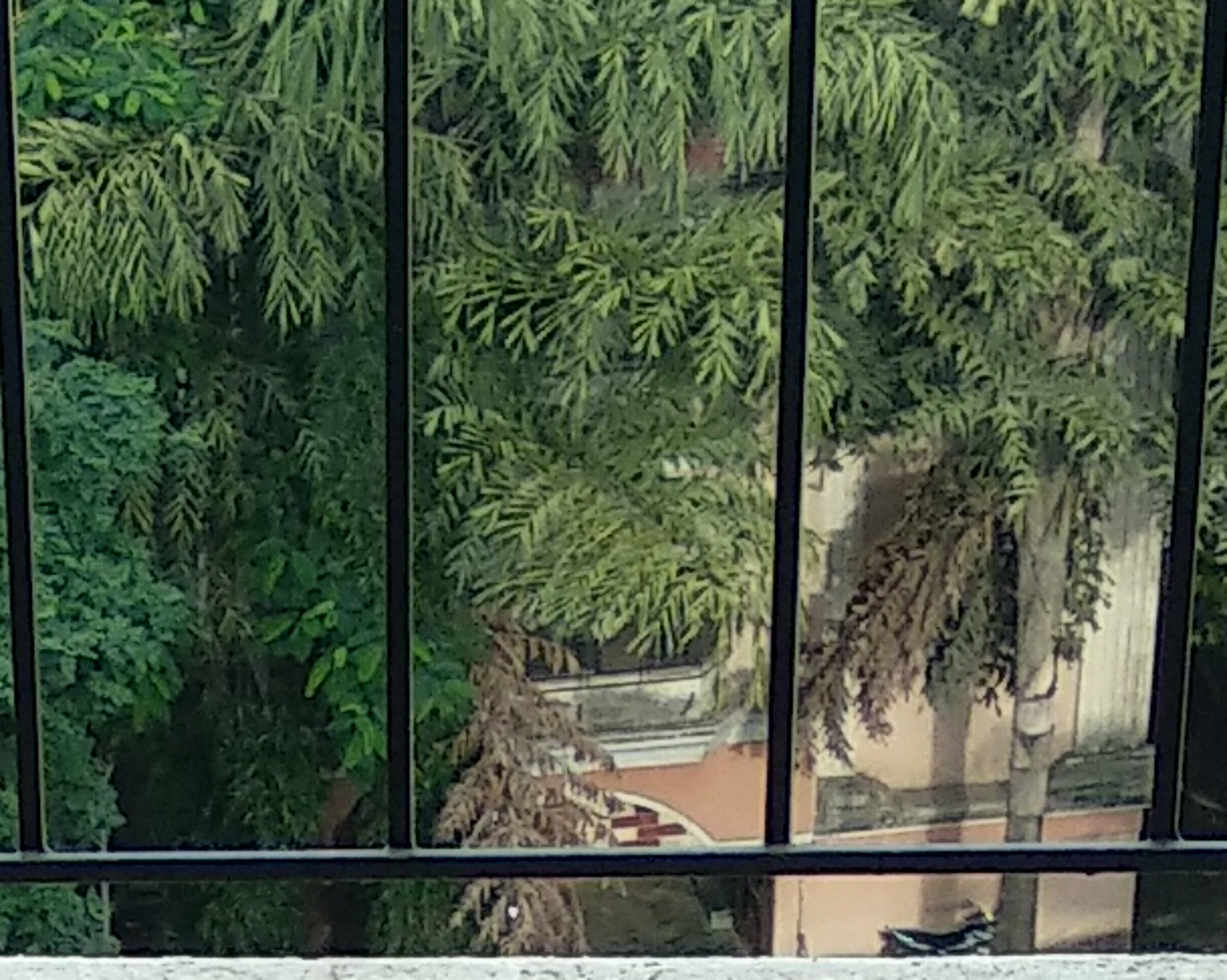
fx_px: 6063
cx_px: -283
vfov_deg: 8.6
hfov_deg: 11.3
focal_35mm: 167
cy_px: 2178
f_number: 2.2
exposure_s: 1/100
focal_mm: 3.81
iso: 160
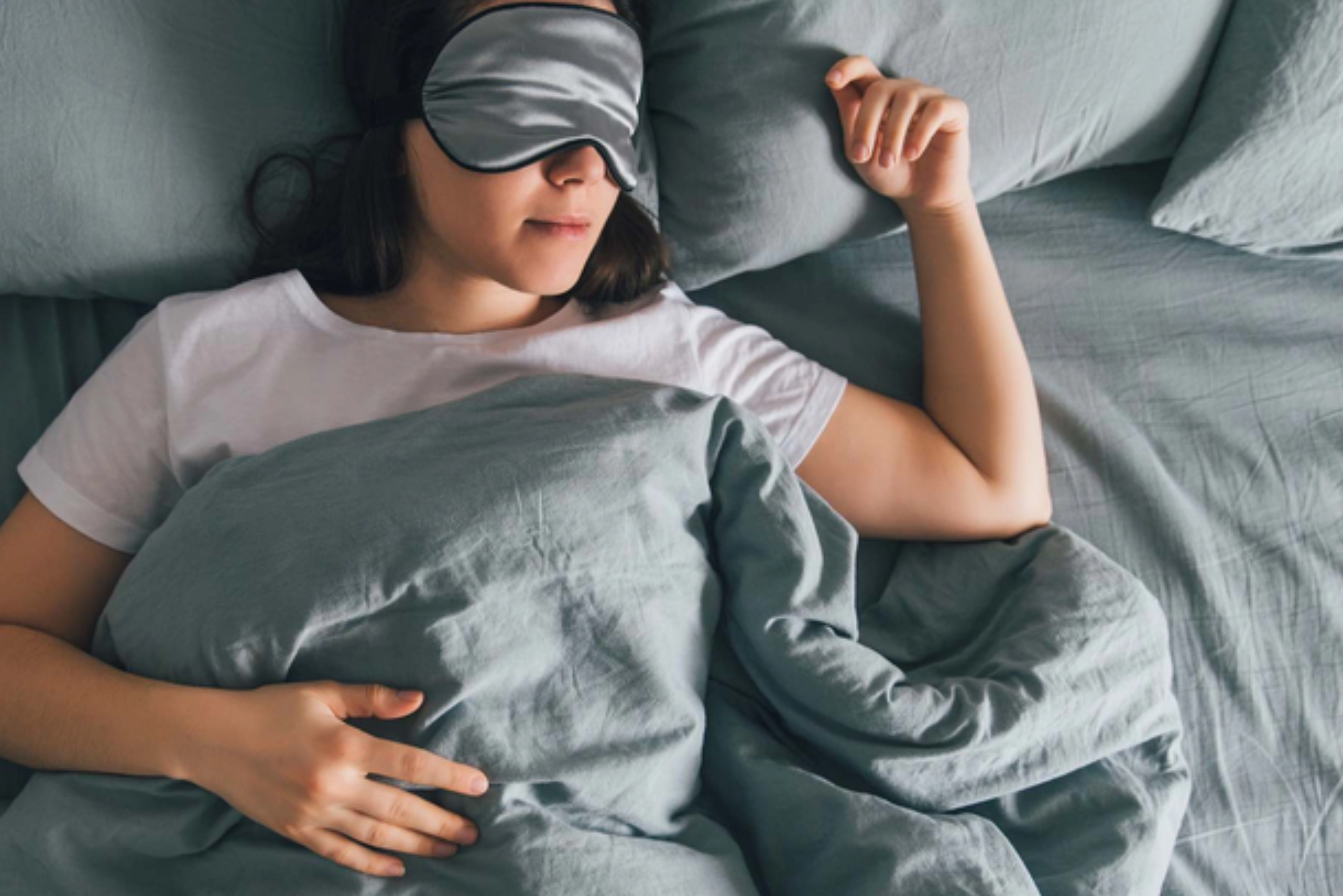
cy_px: 427
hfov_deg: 46.4
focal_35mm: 42
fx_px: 1567
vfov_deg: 31.9
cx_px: 625
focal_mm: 32
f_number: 2.8
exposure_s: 1/125
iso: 500
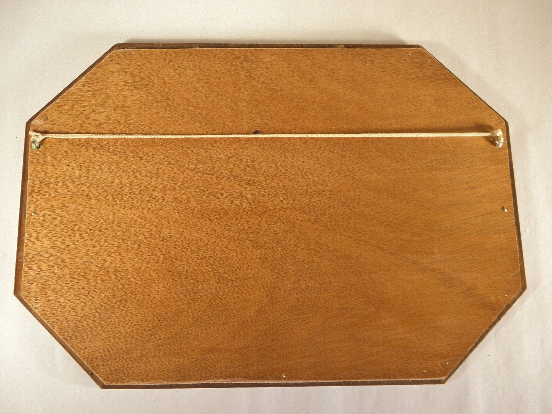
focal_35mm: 39
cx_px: 276
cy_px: 207
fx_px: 622
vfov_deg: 36.8
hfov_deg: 47.9
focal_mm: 7.1
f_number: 3.8
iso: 125
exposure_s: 1/40
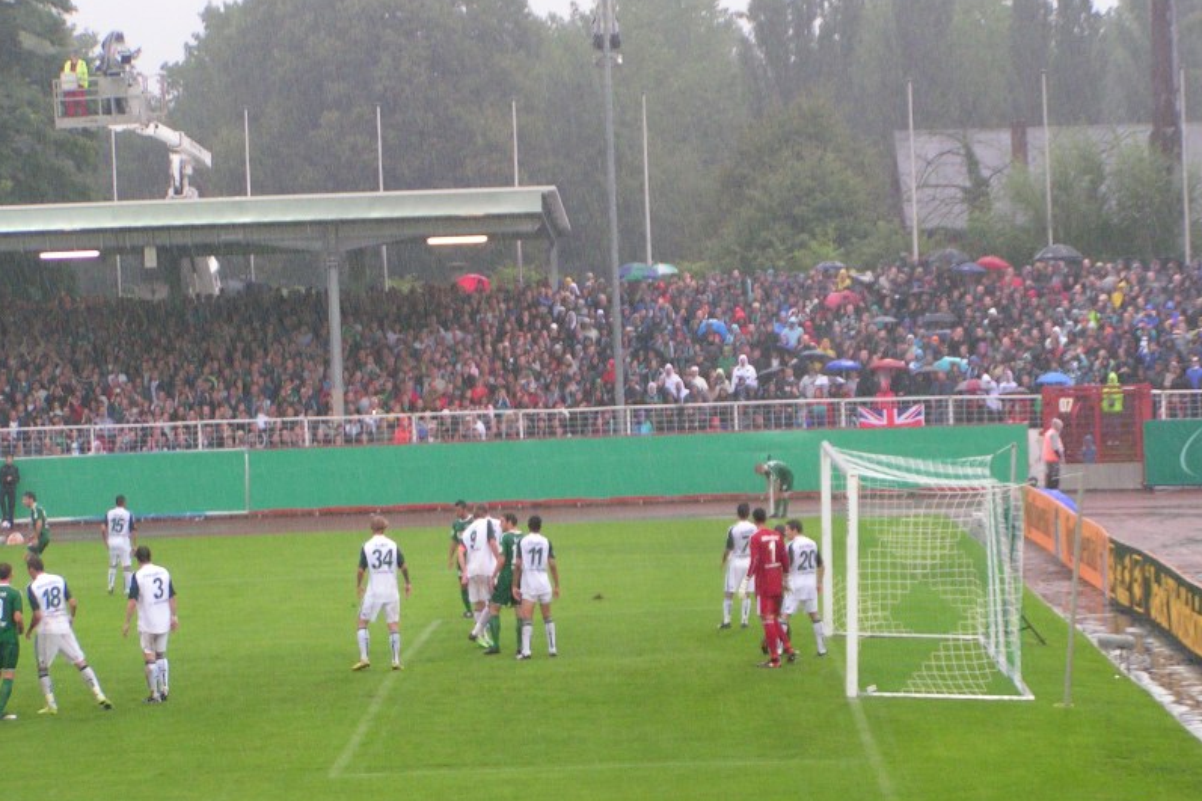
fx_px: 3972
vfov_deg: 11.5
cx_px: 600
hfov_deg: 17.2
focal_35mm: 119
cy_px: 424
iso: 160
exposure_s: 1/125
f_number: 3.5
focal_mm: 17.4
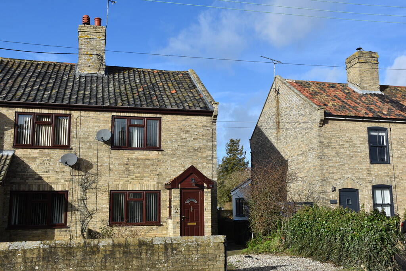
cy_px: 136
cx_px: 203
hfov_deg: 53.1
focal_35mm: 36
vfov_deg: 36.9
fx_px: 406
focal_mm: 24
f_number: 9
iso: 200
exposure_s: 1/320
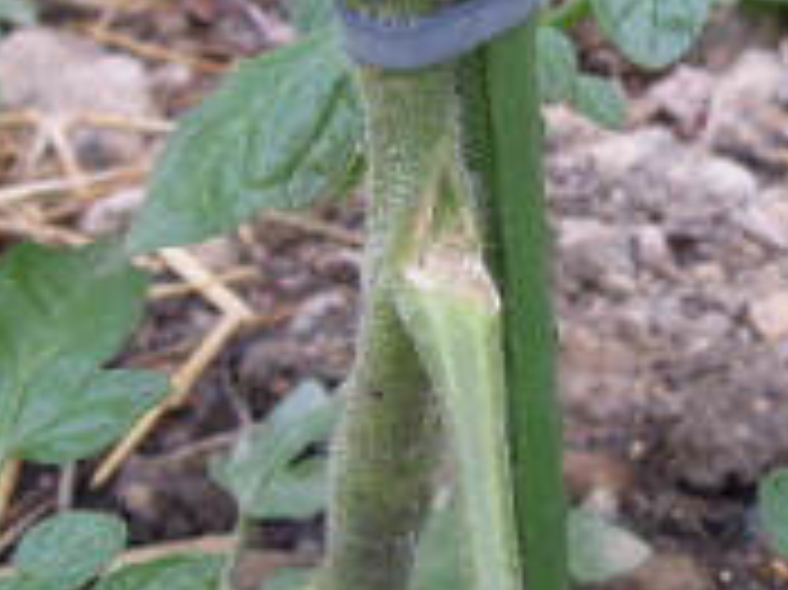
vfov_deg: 18.3
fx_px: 1820
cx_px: 716
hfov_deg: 23.7
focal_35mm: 80
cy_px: 151
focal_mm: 5
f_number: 2.8
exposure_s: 1/60
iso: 160
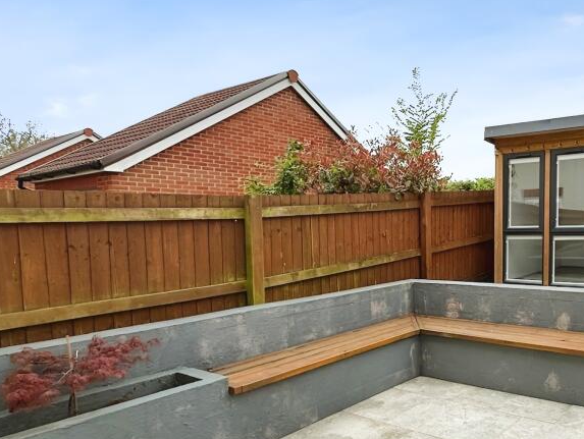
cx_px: 516
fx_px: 422
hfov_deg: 59.9
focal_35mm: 25
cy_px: 336
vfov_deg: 52.3
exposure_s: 1/479
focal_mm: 2.22
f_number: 2.2
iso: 64
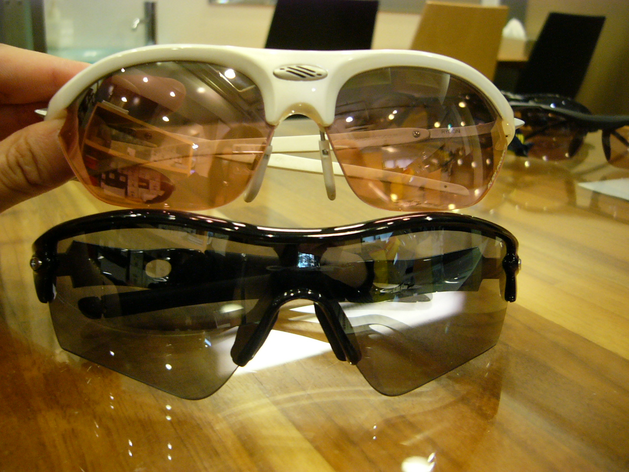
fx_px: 636
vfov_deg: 40.7
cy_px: 236
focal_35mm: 35
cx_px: 314
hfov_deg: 52.6
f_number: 2.8
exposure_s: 1/20
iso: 200
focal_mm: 5.8
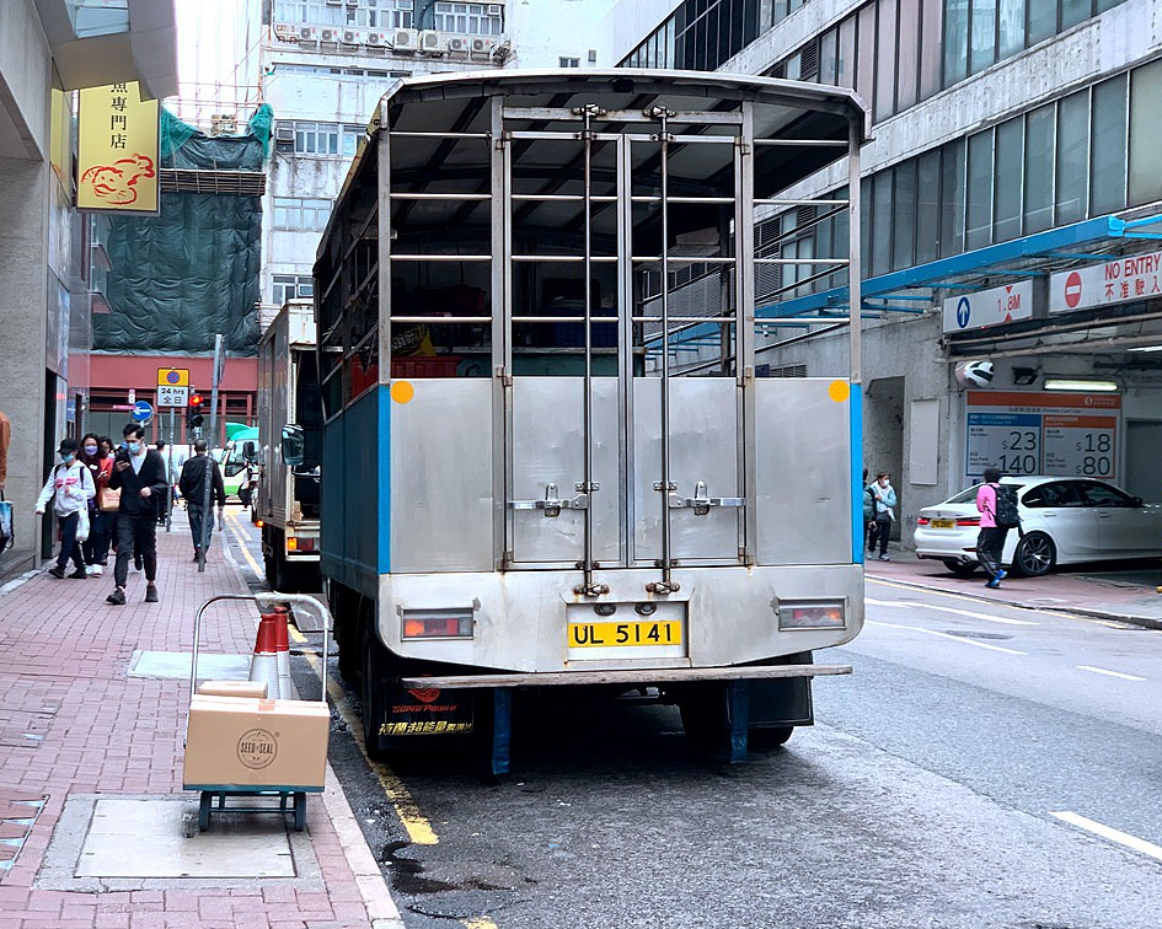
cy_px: 461
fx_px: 1891
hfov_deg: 34.1
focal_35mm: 55
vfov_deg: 27.6
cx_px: 550
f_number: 2.4
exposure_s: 1/122
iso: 40
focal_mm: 6
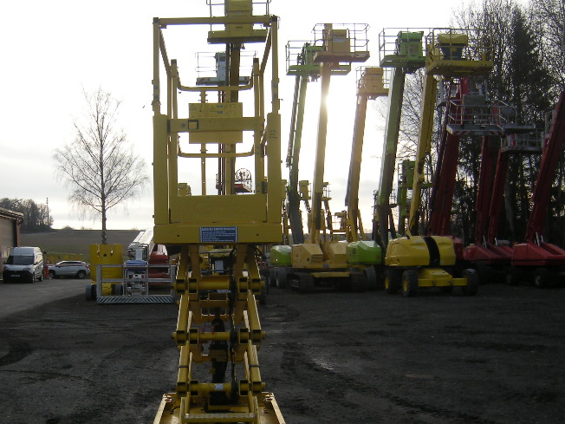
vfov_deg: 32.5
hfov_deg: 42.4
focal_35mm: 44
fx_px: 718
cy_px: 298
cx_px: 189
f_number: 2.8
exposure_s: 1/516
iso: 64
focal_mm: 4.7
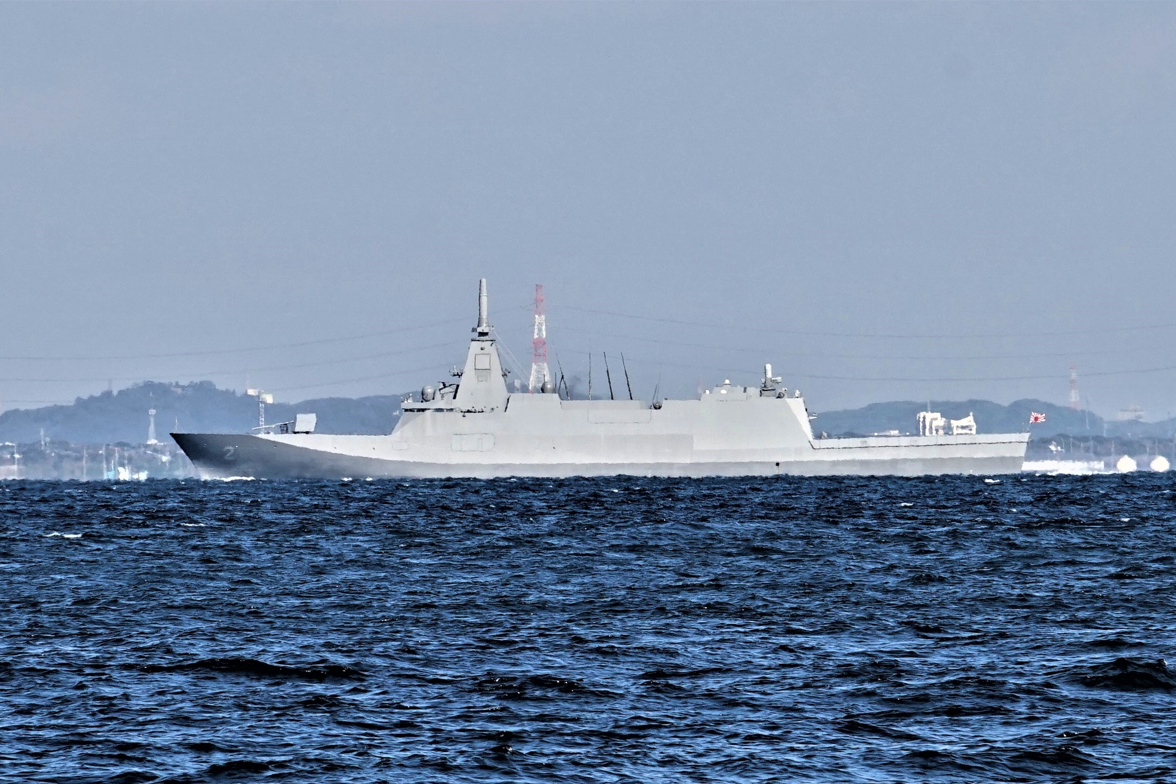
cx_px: 588
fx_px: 9799
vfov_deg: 4.6
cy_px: 392
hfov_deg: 6.9
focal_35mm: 300
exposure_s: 1/640
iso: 400
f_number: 11
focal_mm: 200
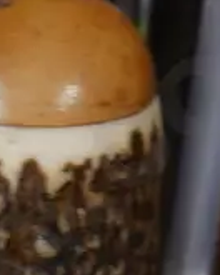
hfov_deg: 5.2
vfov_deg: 6.5
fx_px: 2368
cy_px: 466
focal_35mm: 291
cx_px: -297
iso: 400
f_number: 5.2
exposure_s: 1/60
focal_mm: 24
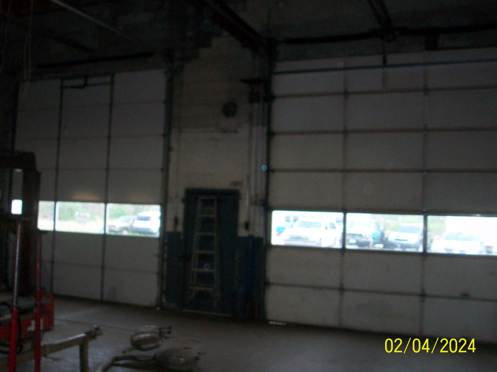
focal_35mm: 39
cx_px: 220
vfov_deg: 36.8
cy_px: 180
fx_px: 560
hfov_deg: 47.8
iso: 160
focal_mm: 5.7
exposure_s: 1/60
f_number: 2.8
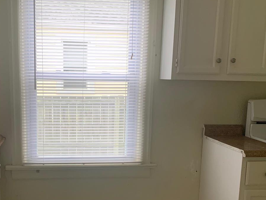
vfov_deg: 31.1
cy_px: 145
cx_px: 95
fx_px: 353
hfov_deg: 40.9
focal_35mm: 46
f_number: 1.8
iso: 125
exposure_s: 1/60
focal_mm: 4.25
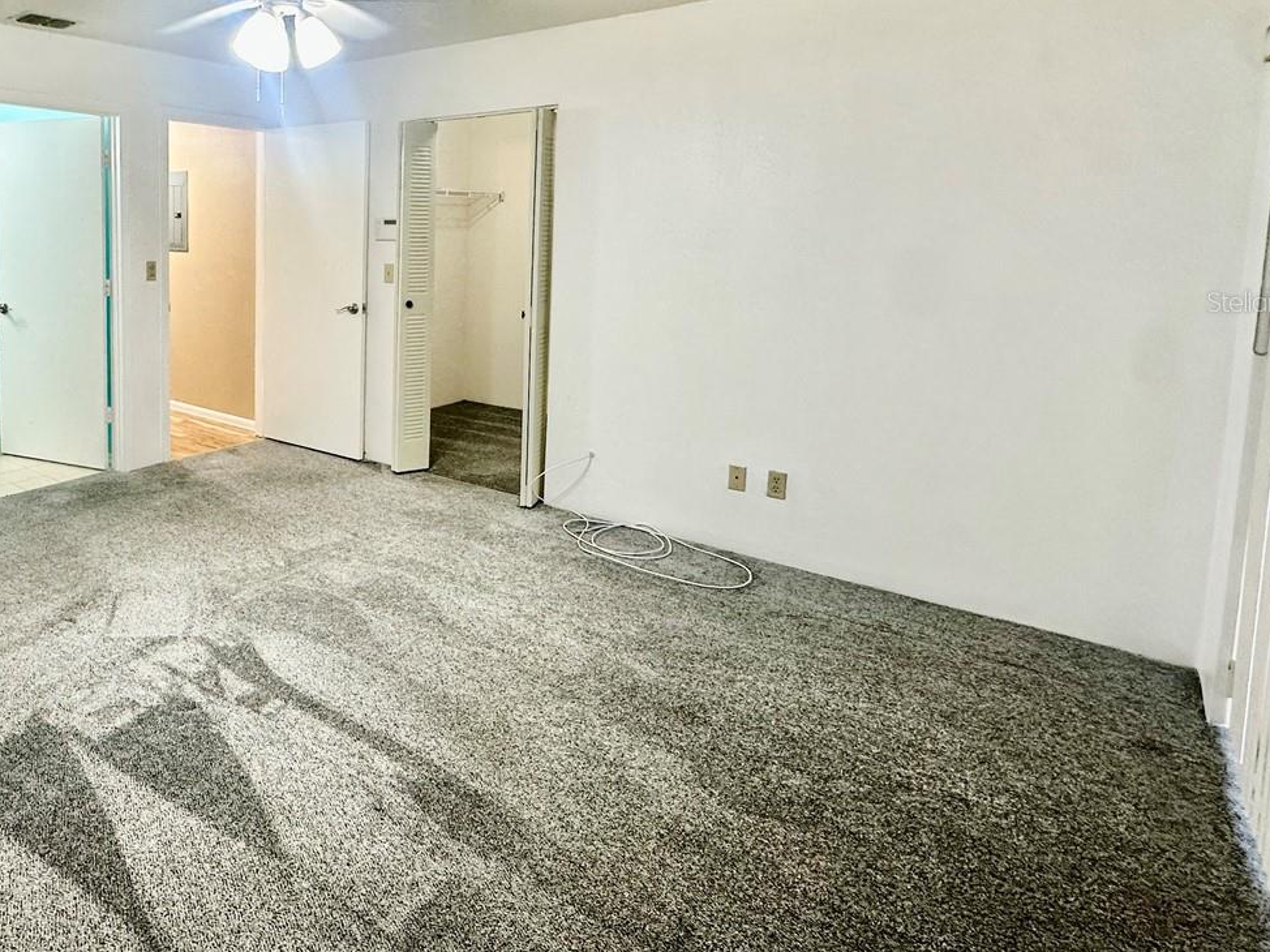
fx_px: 844
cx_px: 287
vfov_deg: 57.3
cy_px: 301
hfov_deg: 68.1
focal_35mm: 23
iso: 160
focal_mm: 2.22
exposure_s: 1/60
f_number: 2.2
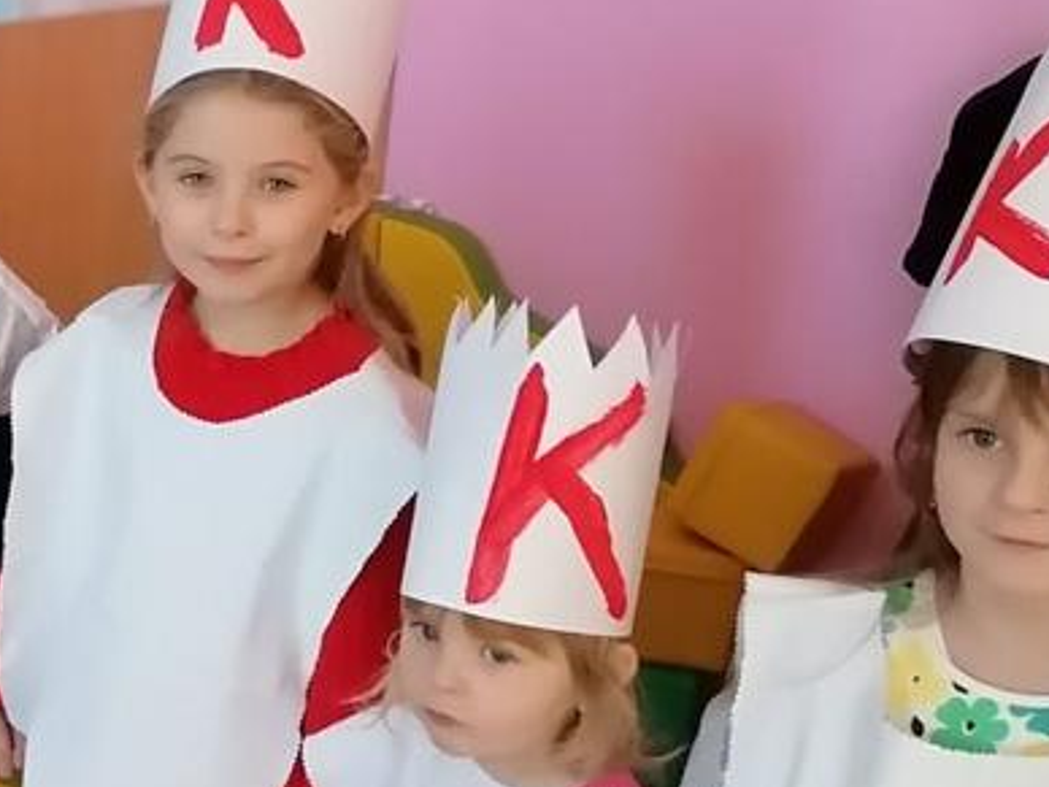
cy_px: 519
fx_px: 2818
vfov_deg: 15.9
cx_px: -308
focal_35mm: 93
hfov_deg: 19.5
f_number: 1.8
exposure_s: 1/100
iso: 400
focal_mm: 4.75
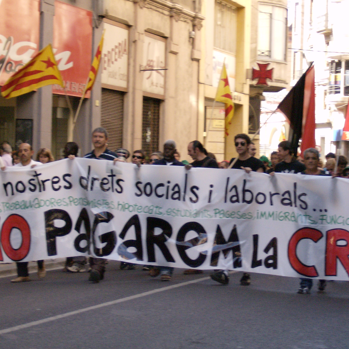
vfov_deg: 13.6
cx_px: 180
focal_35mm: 128
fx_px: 1460
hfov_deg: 13.6
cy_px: 175
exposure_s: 1/125
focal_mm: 18
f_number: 4.8
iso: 200
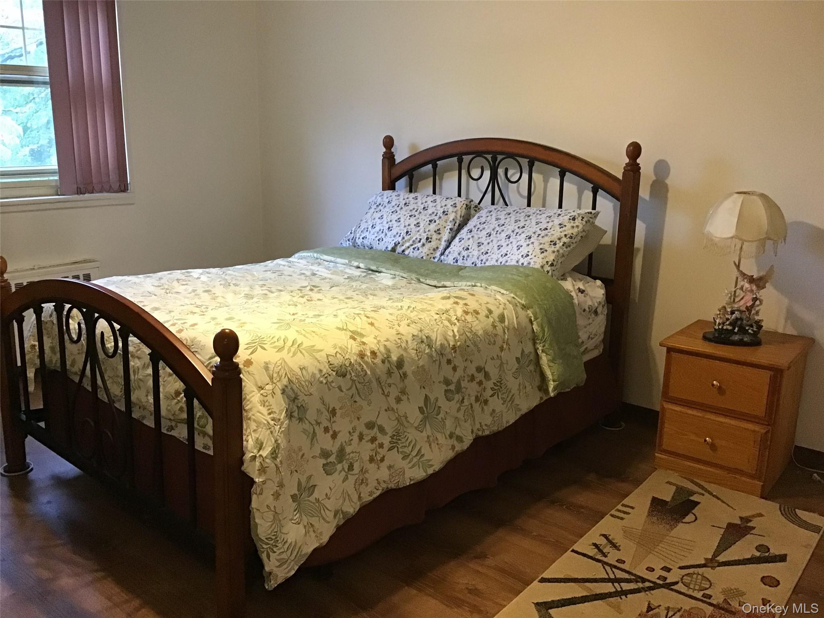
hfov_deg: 58.4
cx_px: 412
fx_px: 738
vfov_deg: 45.4
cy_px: 309
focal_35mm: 31
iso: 200
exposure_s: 1/30
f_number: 2.4
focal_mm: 3.3
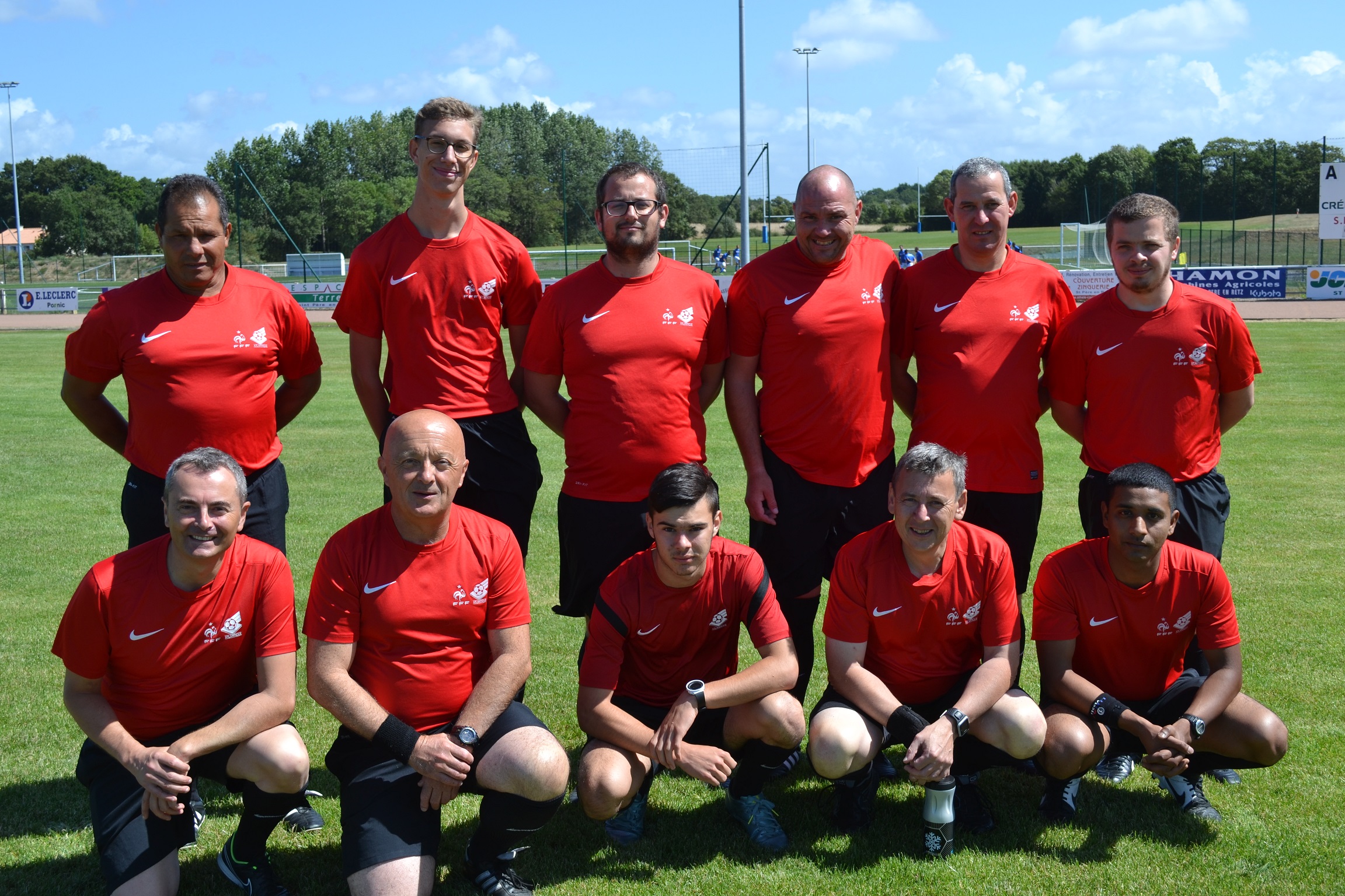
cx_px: 672
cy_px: 448
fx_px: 1569
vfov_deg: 31.9
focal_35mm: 42
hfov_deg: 46.4
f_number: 7.1
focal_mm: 28
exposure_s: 1/200
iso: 100
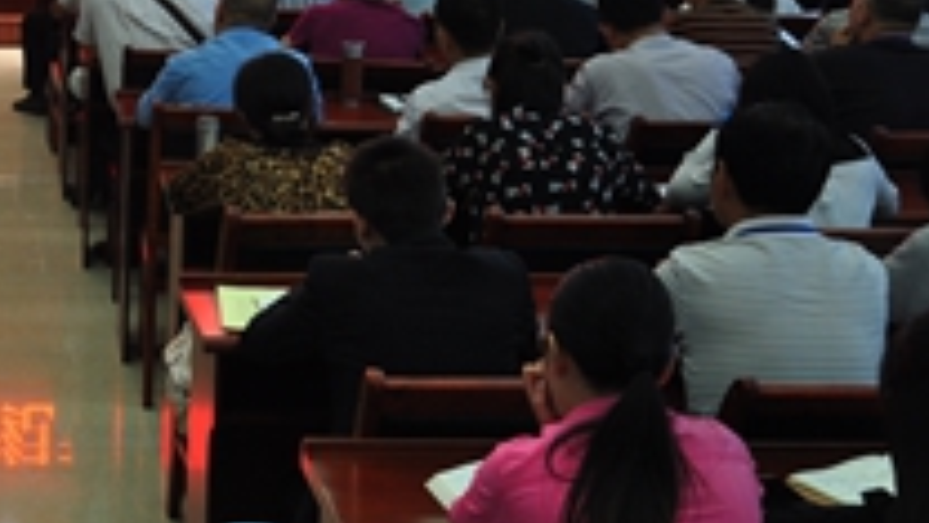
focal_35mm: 79
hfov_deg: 24.9
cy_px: 94
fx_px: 1952
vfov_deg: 15.1
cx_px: -89
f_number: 3.8
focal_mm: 21
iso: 280
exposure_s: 1/30
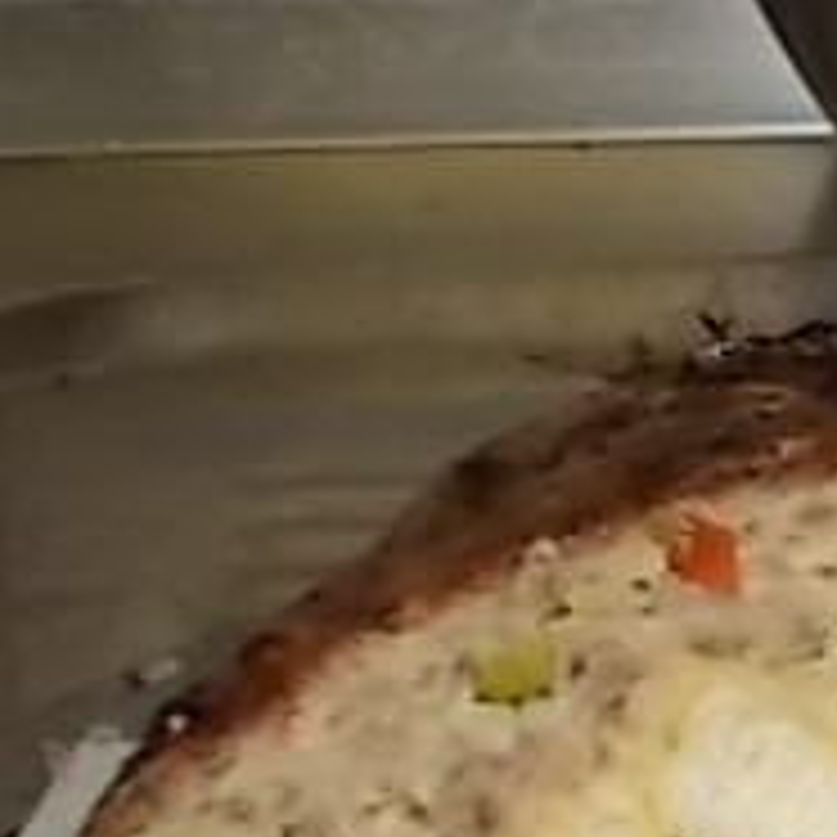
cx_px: 1220
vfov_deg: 11.2
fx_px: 4158
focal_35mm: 152
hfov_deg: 11.1
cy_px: 1040
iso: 200
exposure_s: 1/30
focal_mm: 9
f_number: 4.5
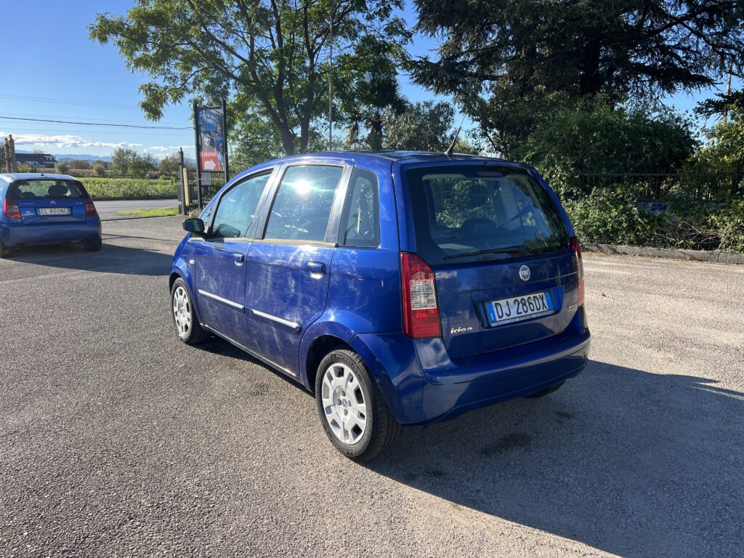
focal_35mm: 26
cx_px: 372
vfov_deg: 53.1
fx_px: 559
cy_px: 279
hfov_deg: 67.3
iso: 50
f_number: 1.5
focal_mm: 5.7
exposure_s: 1/1669
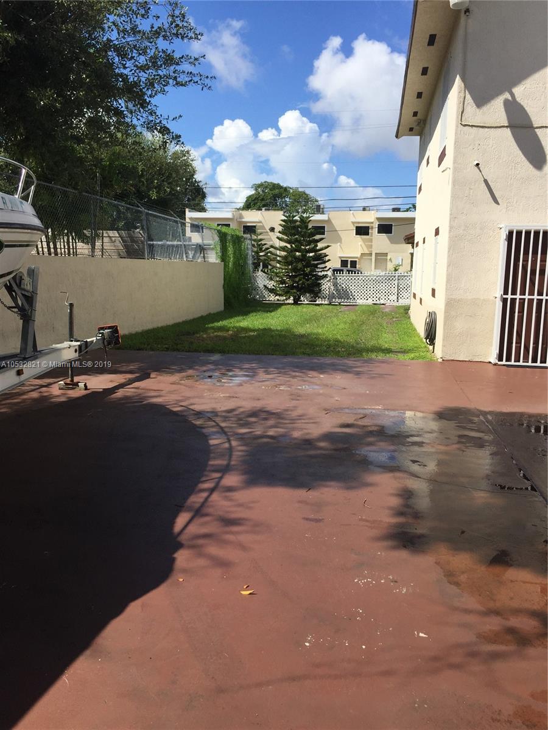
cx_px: 274
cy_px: 365
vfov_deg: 61.7
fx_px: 612
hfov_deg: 48.2
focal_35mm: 29
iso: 32
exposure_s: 1/2326
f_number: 2.2
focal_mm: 4.15
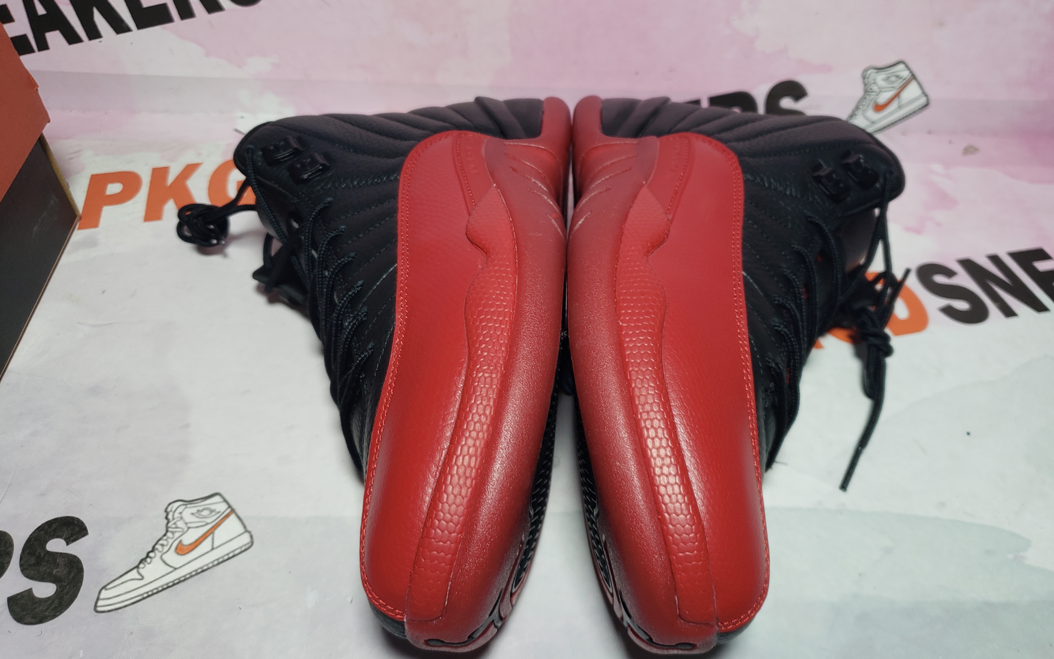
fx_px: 804
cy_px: 290
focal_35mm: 28
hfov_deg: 66.5
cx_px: 530
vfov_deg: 44.4
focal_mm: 4.3
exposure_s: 1/351
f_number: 1.5
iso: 50
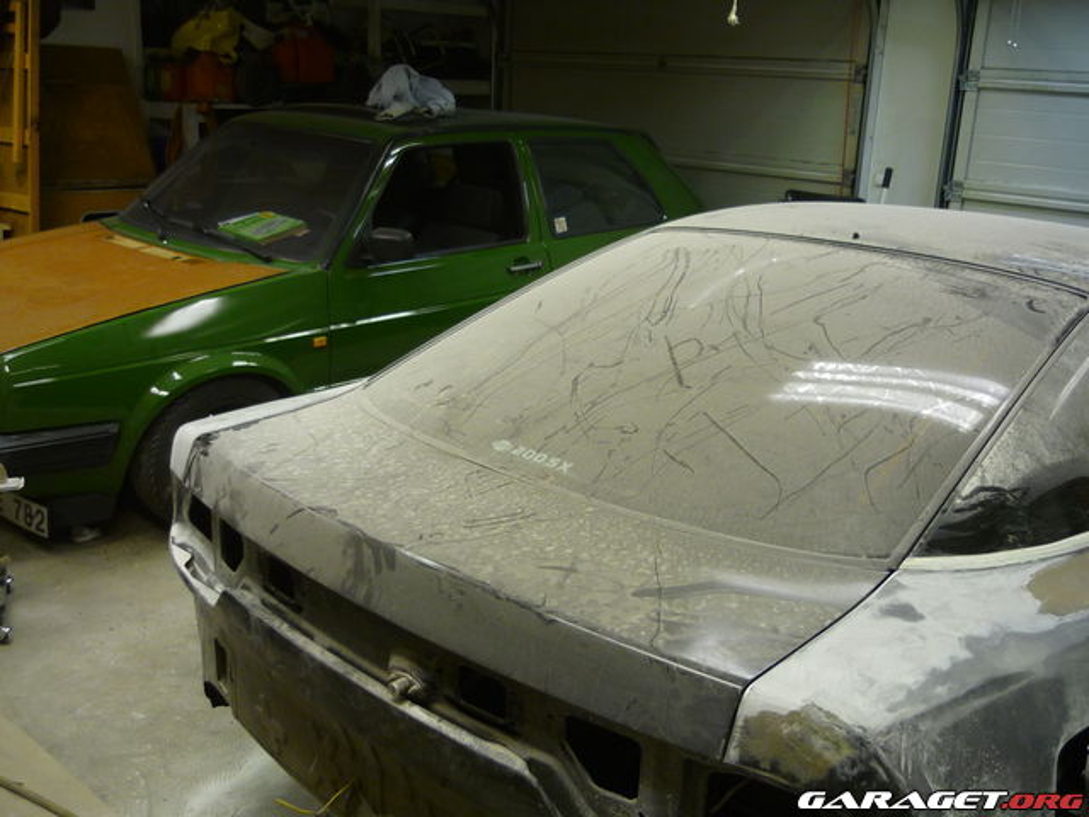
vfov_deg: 42.9
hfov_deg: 55.4
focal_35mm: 33
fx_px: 1038
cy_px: 408
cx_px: 544
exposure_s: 1/30
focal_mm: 5.5
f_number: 2.8
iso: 160
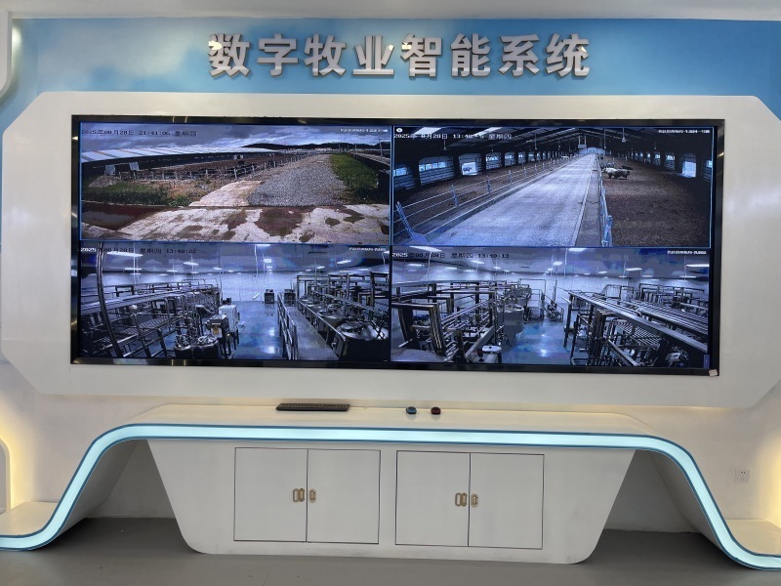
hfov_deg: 69.4
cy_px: 293
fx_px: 564
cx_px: 390
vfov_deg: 54.9
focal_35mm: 25
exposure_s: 1/112
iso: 32
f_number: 1.6
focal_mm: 5.1
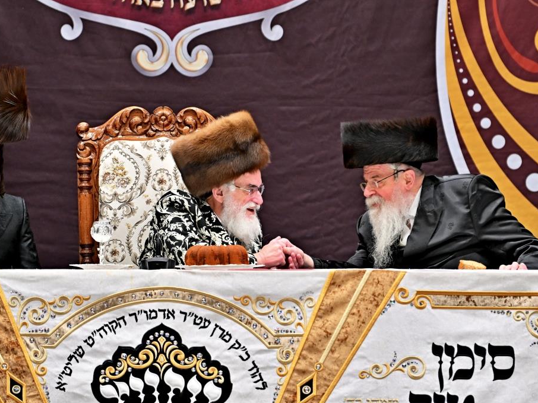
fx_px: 5065
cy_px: 202
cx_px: 268
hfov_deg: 6.1
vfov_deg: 4.6
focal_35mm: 326
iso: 320
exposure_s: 1/250
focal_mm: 200
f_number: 2.8
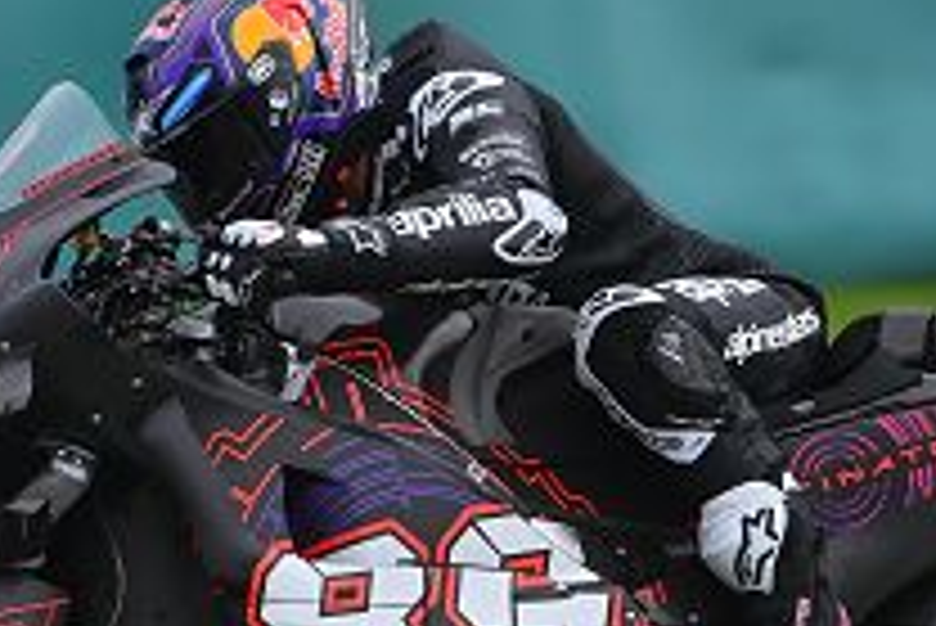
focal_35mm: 984
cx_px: 490
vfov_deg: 1.4
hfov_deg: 2.1
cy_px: 606
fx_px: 25601
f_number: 5.6
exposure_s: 1/800
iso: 125
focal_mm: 400
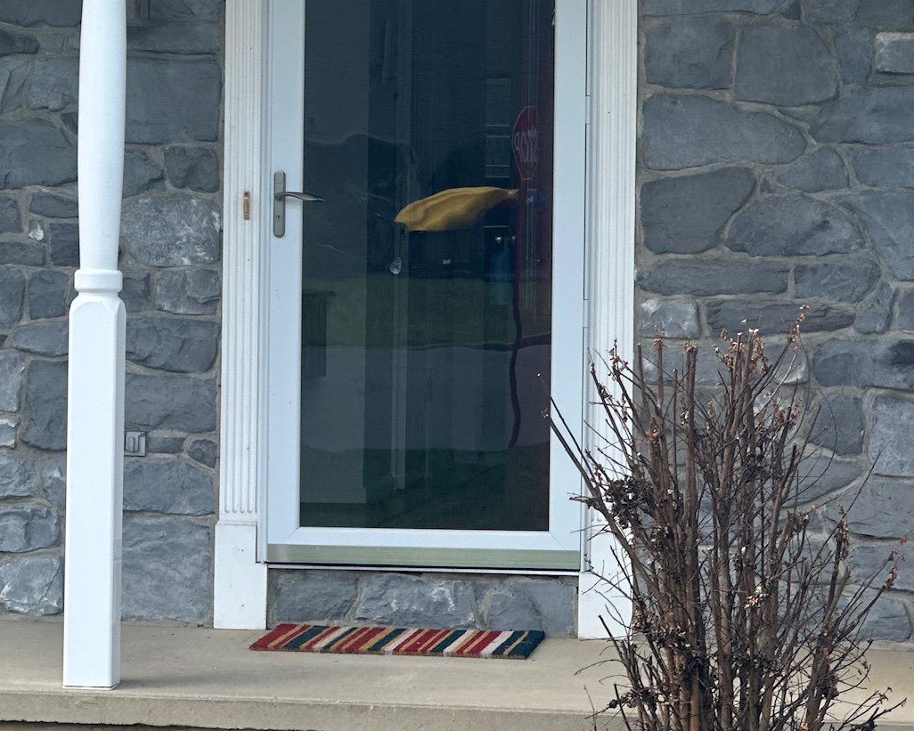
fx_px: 4058
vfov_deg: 10.3
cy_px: 269
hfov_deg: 12.8
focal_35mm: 150
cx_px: 339
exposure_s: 1/221
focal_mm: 9
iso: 32
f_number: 2.8
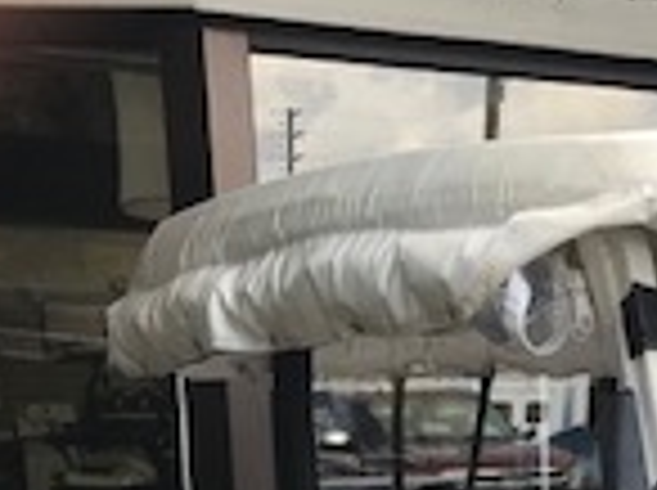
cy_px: 1052
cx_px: 950
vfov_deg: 10.7
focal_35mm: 123
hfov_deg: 15.0
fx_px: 2331
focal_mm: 3.99
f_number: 1.8
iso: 20
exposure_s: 1/286
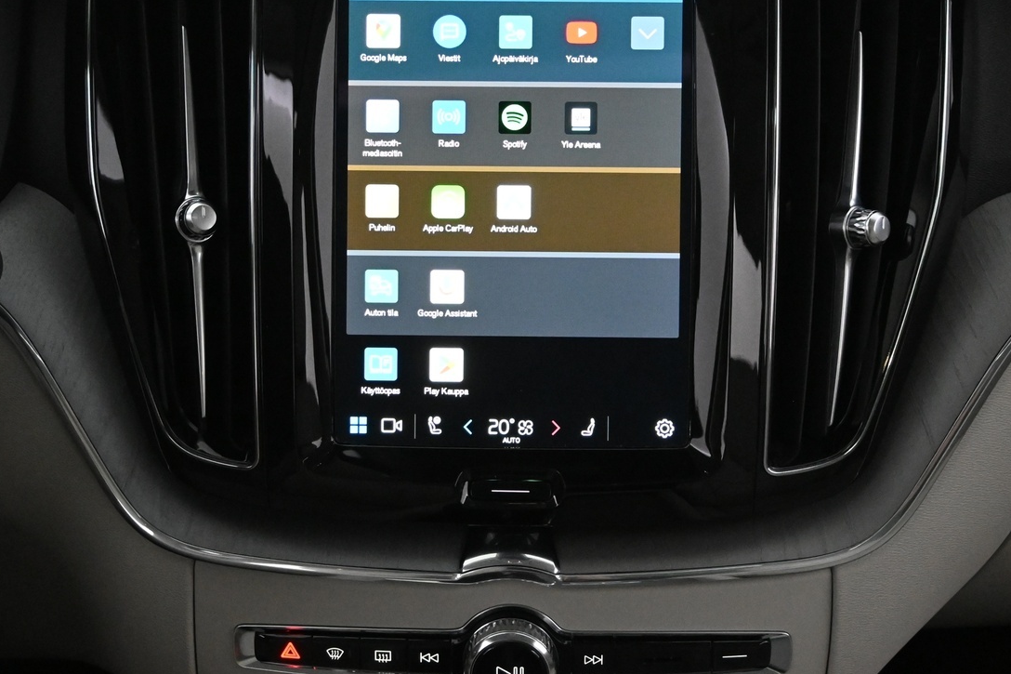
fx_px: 1881
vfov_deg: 20.3
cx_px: 523
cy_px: 318
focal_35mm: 67
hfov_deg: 30.1
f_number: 4.8
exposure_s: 1/50
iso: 5000
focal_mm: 30
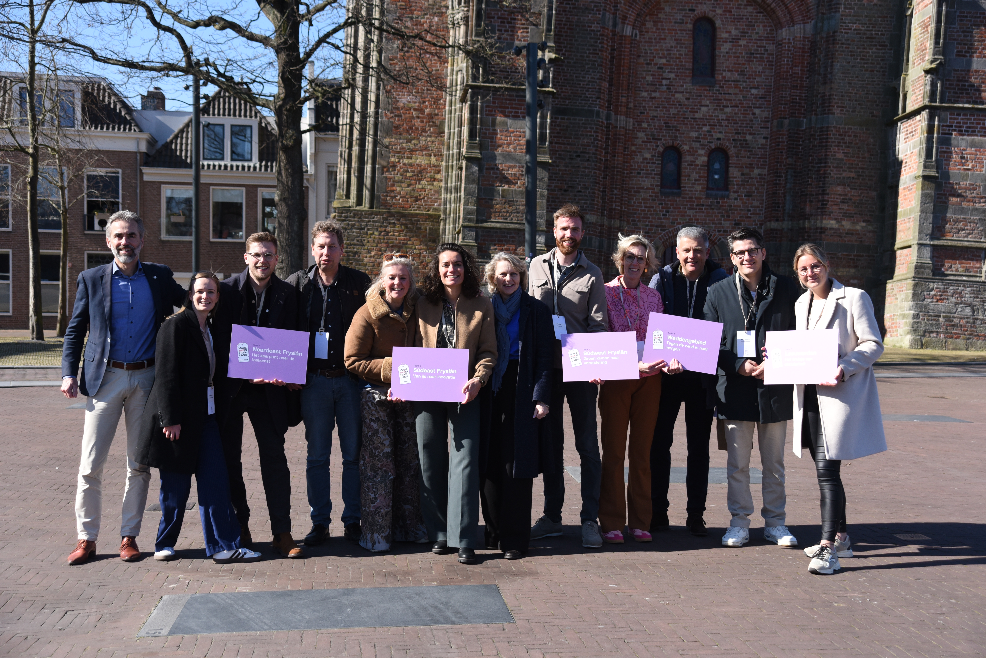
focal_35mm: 48
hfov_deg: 41.1
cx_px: 493
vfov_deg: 28.1
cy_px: 329
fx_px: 1315
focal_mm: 48
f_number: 6.3
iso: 800
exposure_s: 1/2000
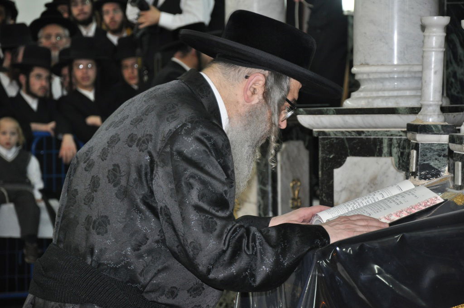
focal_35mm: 138
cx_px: 232
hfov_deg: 14.9
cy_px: 154
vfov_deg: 9.9
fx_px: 1776
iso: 800
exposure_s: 1/60
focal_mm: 92
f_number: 5.6
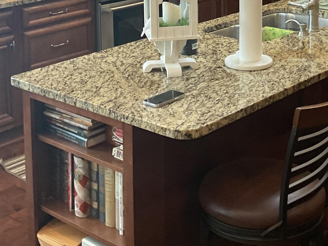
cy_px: -56
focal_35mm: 73
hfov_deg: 26.6
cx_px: 213
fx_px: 692
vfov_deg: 19.0
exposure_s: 1/60
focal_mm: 3
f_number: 1.8
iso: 125
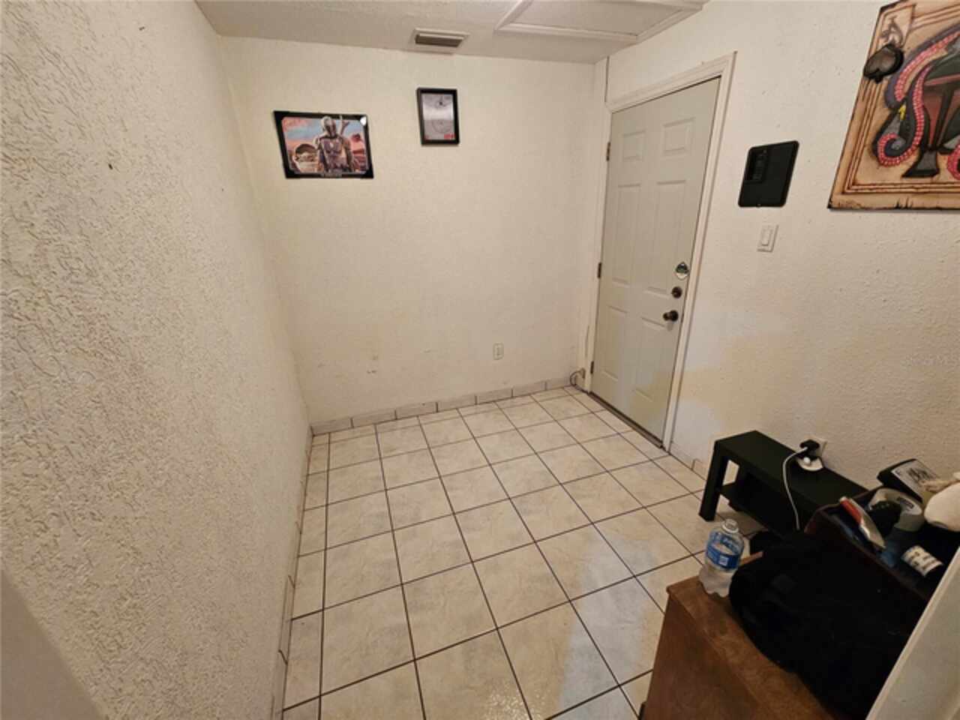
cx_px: 480
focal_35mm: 13
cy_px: 360
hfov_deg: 106.2
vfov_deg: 89.9
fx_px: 361
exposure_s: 1/30
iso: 400
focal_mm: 2.2
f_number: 2.2
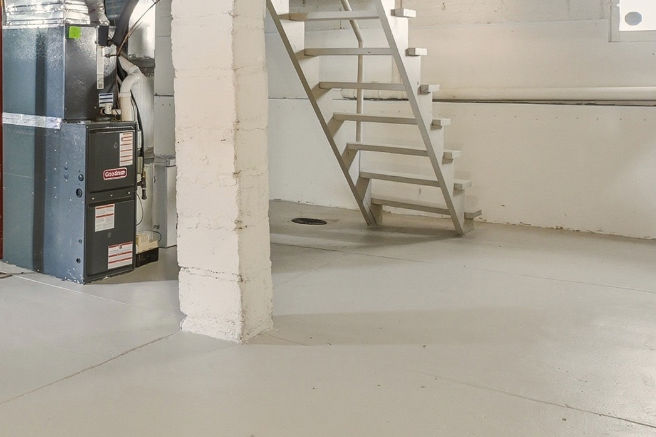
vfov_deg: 30.2
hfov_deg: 41.4
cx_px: 51
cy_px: 73
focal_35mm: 43
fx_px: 783
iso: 800
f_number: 6.3
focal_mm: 10
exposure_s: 1/80
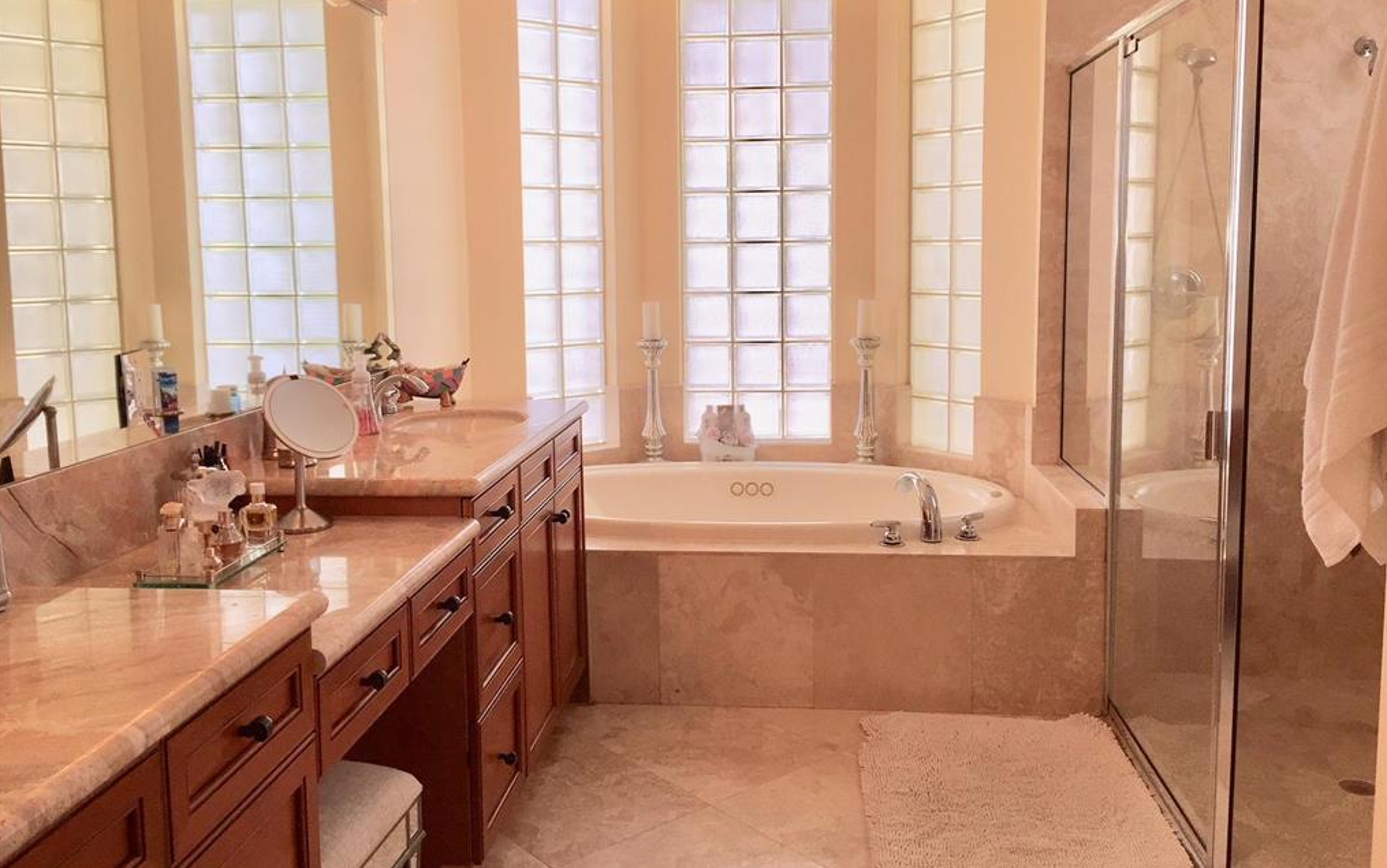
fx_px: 1172
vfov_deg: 40.5
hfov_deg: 61.2
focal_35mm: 31
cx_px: 694
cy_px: 370
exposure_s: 1/221
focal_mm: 4.15
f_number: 2.2
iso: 40
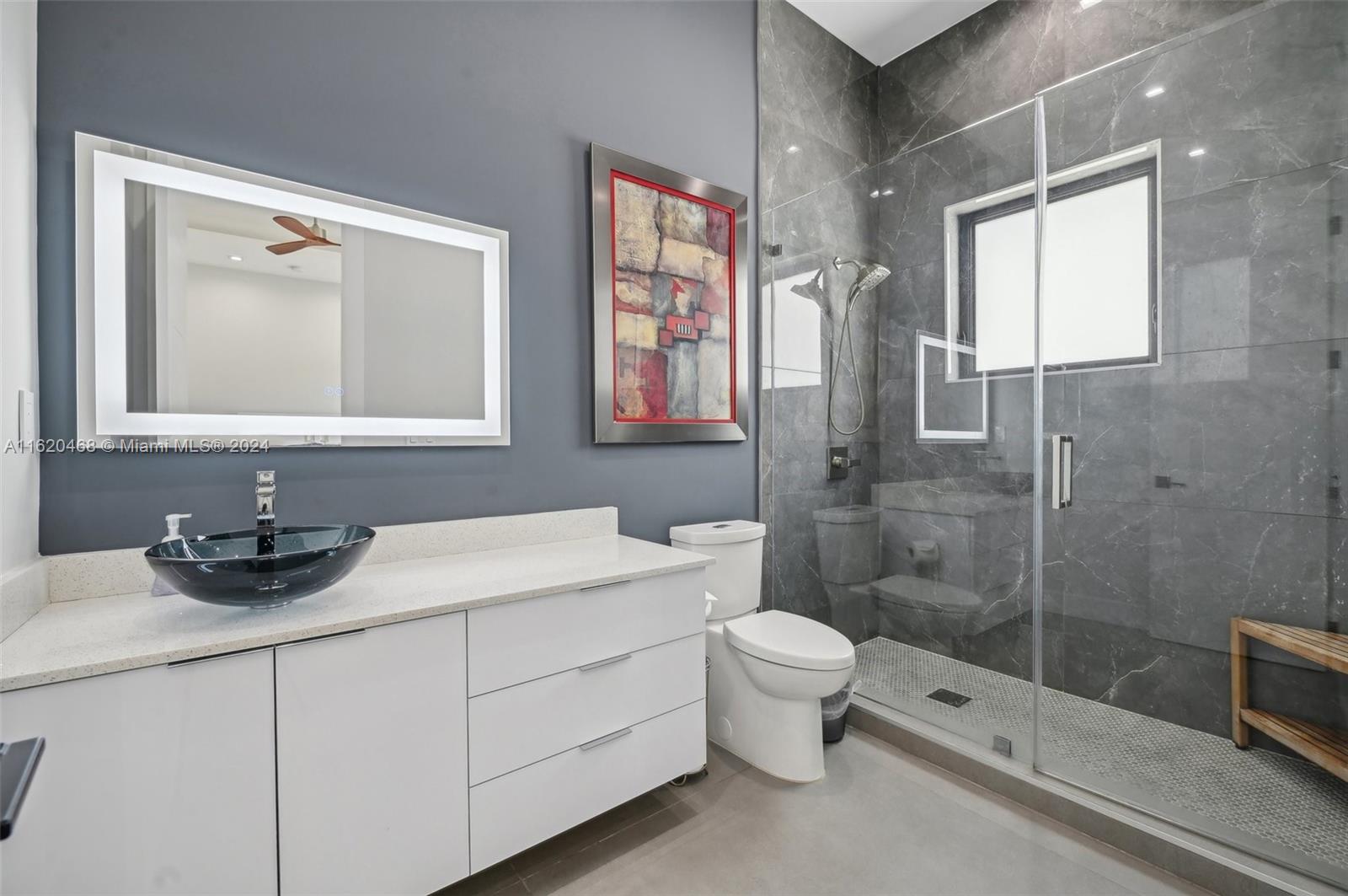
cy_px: 448
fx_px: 561
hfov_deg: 100.5
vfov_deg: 77.2
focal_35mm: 15
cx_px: 674
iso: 400
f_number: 8
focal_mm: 15
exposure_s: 1/25
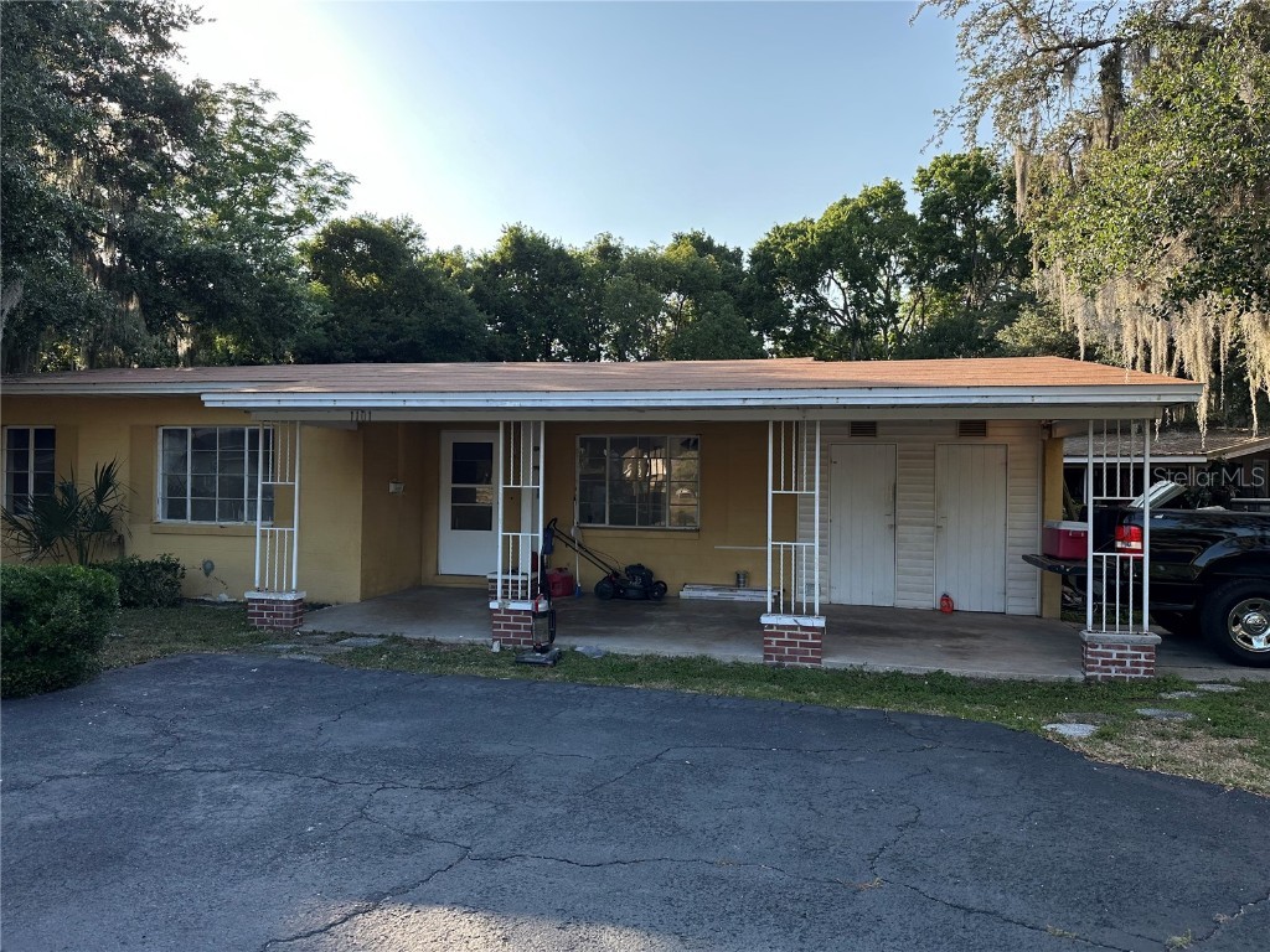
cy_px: 476
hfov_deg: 71.6
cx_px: 635
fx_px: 881
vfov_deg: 56.8
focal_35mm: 24
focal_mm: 6.86
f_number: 1.78
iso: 80
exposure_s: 1/1321
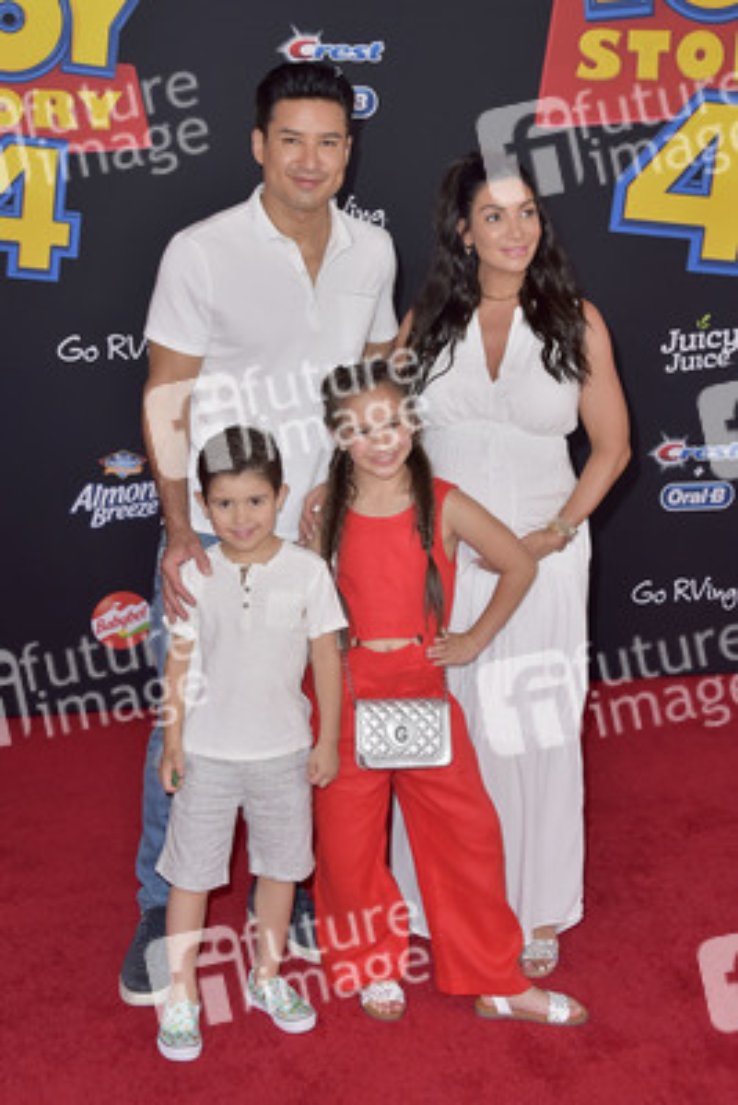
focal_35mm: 48
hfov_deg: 28.1
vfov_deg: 41.1
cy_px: 552
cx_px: 369
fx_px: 1475
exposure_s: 1/200
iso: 500
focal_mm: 48
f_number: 7.1
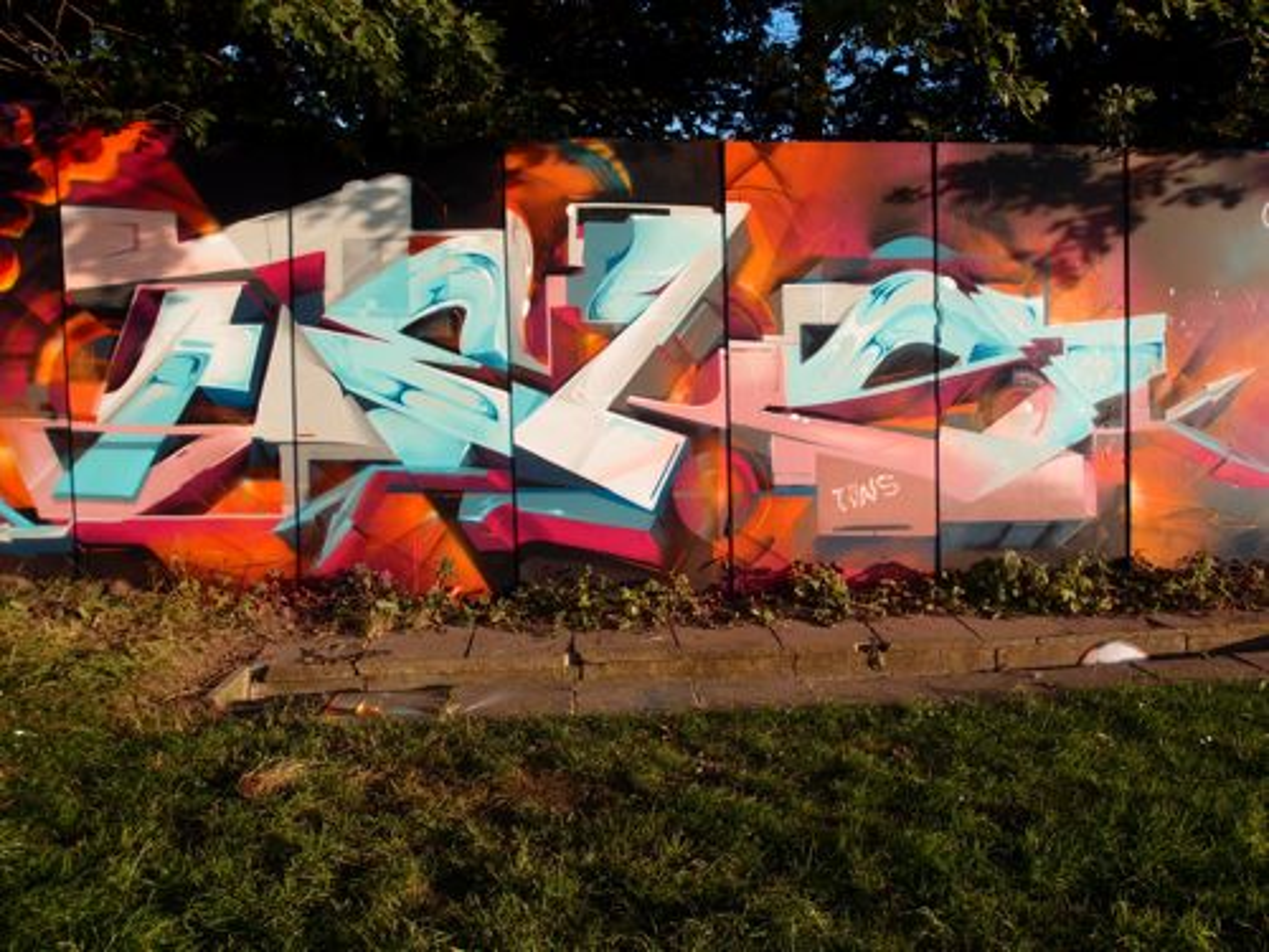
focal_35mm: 28
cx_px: 634
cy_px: 476
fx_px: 1026
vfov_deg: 49.7
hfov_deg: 63.4
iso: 100
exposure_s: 1/640
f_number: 3.2
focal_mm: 6
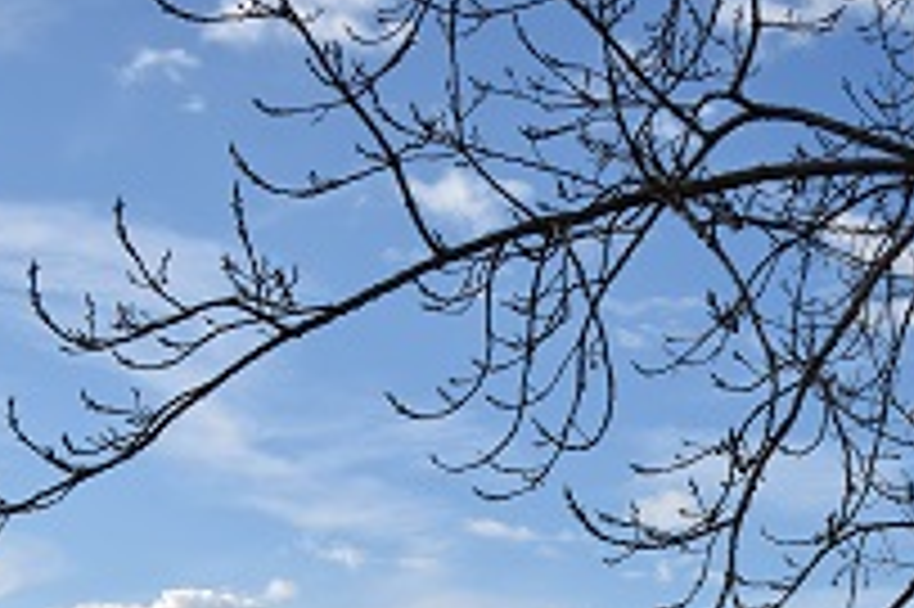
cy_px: 712
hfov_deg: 25.3
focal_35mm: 78
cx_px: 797
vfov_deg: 16.8
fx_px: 1979
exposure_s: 1/200
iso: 100
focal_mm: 22
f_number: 11
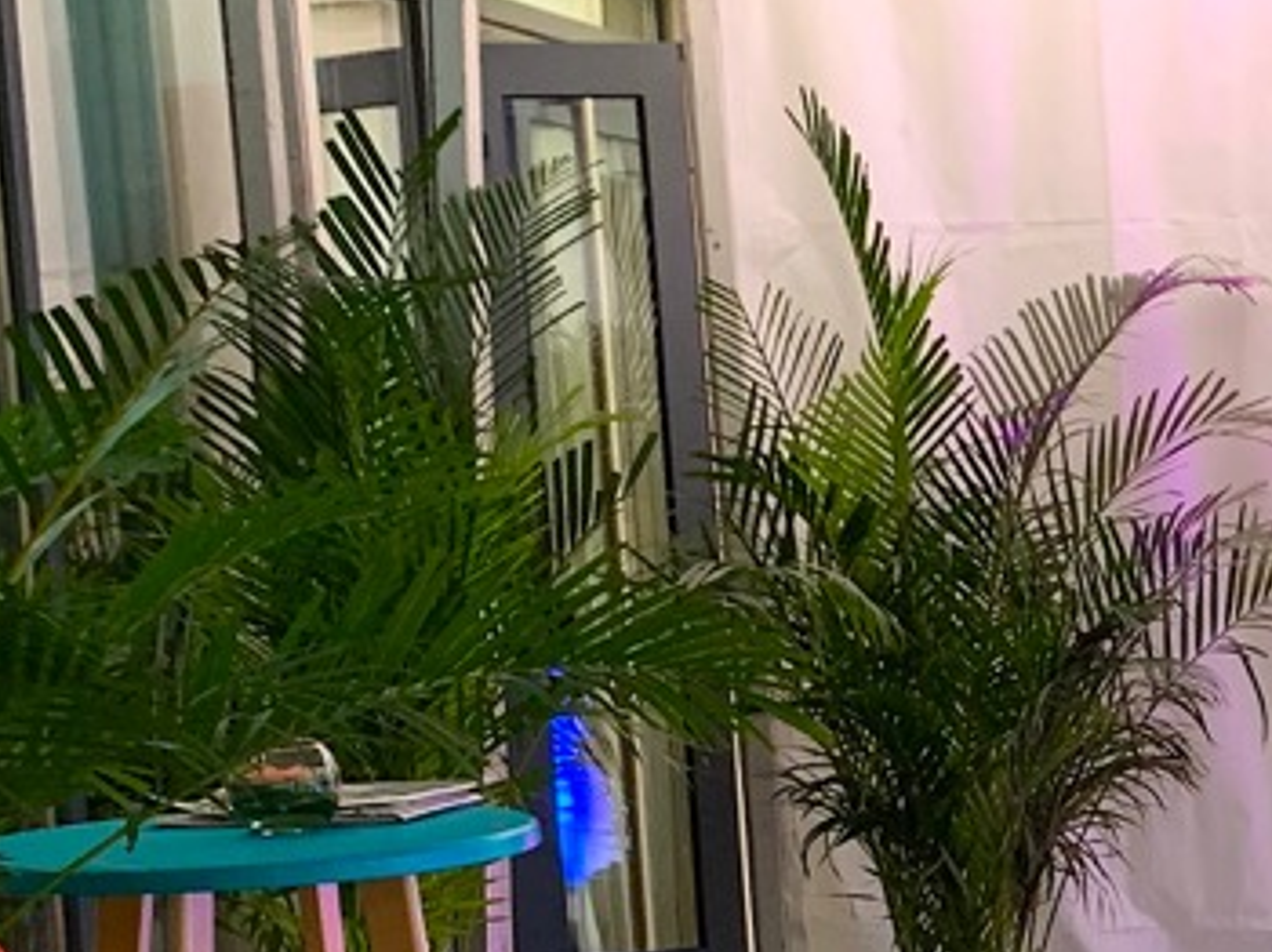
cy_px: 843
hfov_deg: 17.8
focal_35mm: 107
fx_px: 3929
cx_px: 1334
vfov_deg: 13.7
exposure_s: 1/60
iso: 100
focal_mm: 4.25
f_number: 1.8
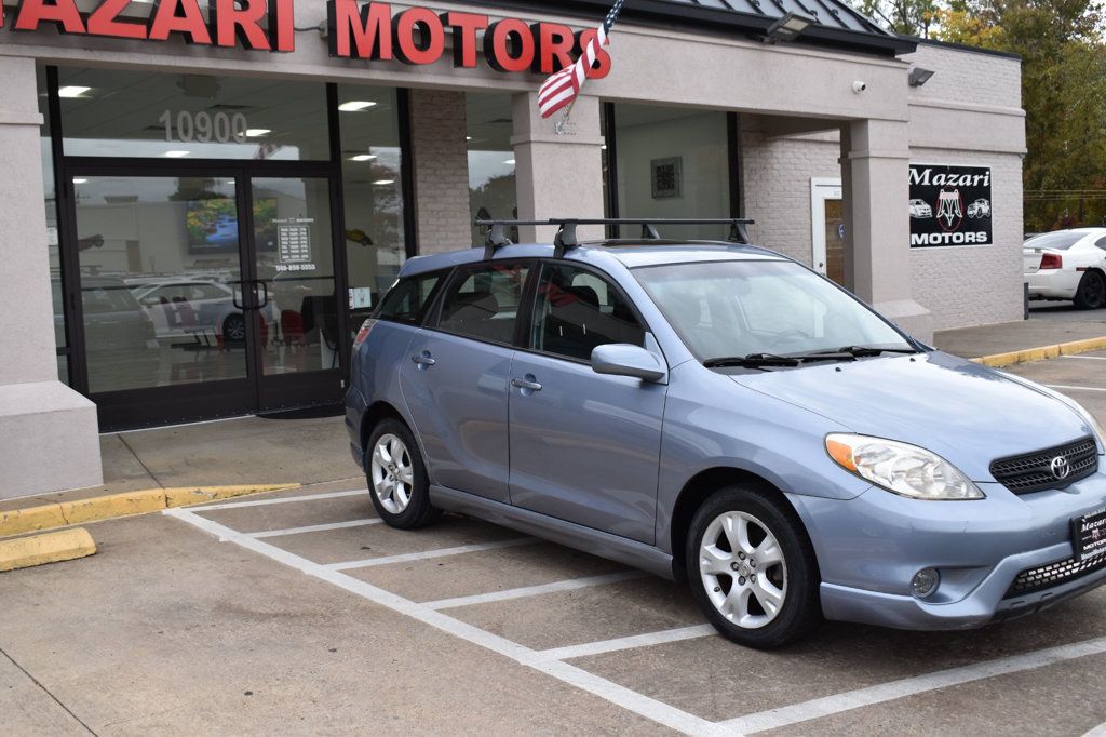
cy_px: 368
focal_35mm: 38
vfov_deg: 35.5
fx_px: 1152
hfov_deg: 51.3
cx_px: 553
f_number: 6.3
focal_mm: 25
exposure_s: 1/200
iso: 200
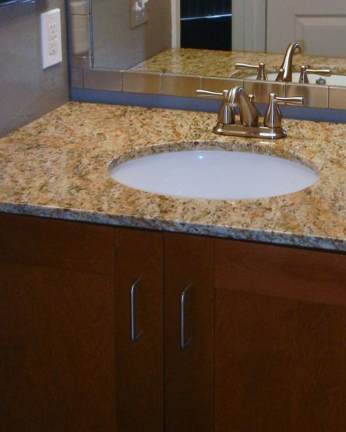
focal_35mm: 78
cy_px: 61
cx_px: 305
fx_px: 998
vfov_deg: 23.9
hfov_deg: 19.3
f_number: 3.5
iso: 161
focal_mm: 5.4
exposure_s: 1/30
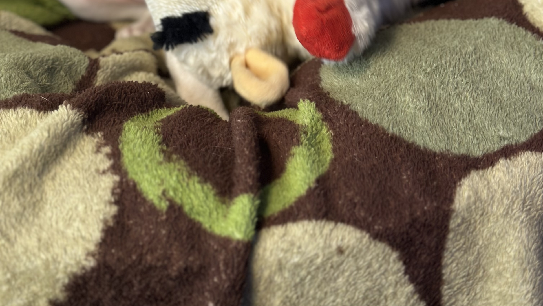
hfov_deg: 30.2
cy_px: -41
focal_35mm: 70
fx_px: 1008
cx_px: 272
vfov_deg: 16.6
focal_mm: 6.86
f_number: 1.78
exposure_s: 1/60
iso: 64
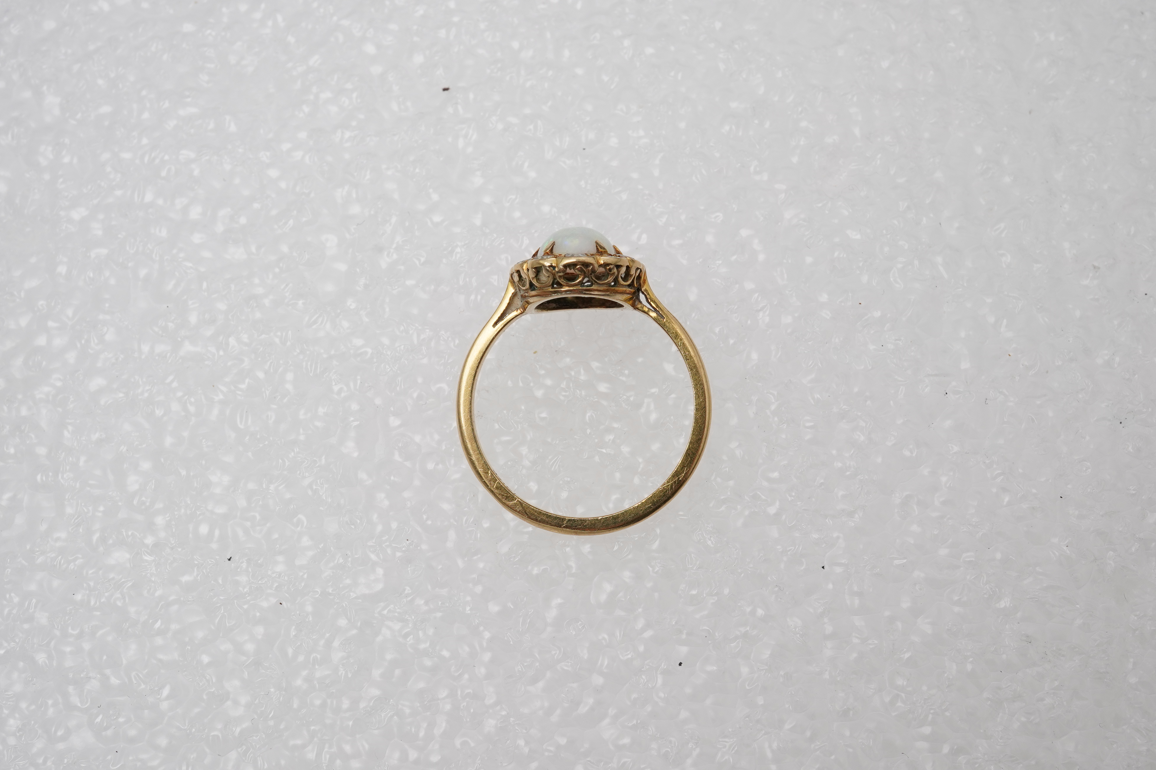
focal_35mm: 45
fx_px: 1445
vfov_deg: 29.9
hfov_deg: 43.6
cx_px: 578
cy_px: 385
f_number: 22
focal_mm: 30
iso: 400
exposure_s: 1/125
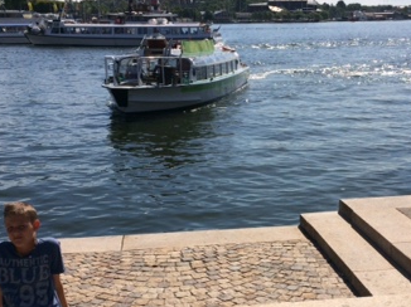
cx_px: 266
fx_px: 676
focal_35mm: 57
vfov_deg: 25.4
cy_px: 218
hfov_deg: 33.6
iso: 32
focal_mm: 4.15
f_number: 2.2
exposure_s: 1/4115
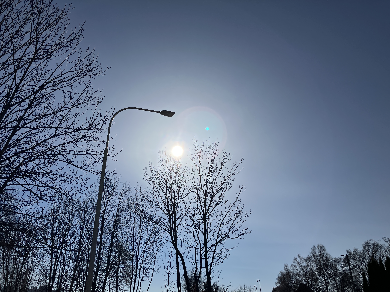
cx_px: 195
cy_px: 146
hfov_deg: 63.4
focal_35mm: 28
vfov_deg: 49.7
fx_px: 315
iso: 32
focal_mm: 3.99
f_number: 1.8
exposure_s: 1/9615
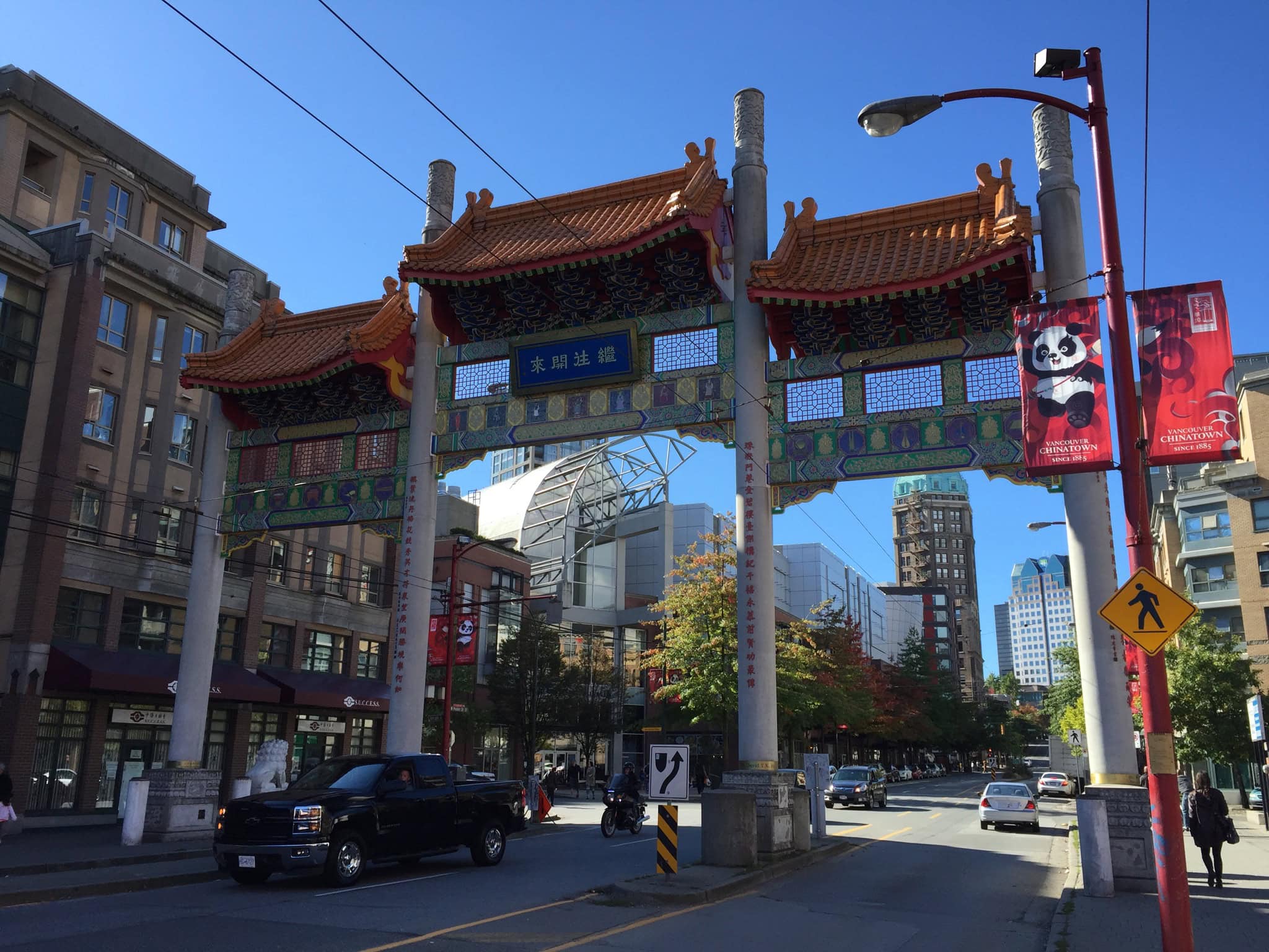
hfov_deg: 61.7
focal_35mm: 29
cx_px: 634
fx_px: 1063
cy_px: 476
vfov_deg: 48.2
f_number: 2.2
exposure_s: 1/1130
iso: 32
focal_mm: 4.2
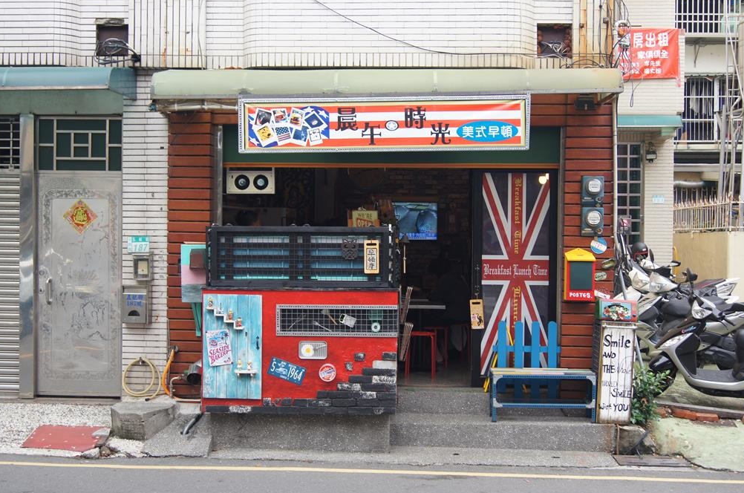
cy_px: 245
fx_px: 949
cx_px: 372
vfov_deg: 29.1
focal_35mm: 46
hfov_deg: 42.8
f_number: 5
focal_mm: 30
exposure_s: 1/50
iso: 100
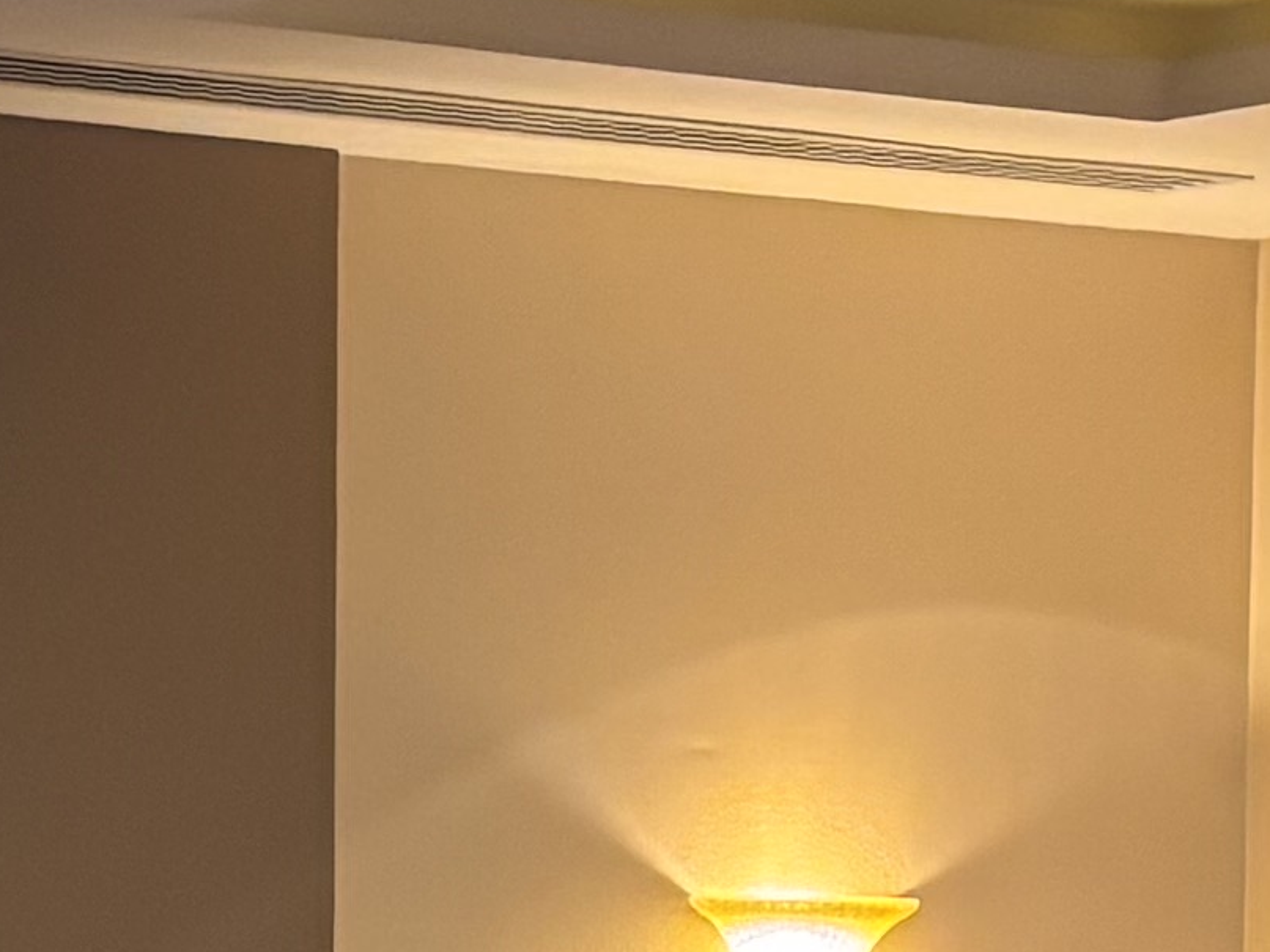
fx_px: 6750
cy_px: 1333
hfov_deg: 10.7
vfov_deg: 7.9
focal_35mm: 184
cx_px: 647
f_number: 1.6
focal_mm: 5.96
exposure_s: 1/50
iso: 400
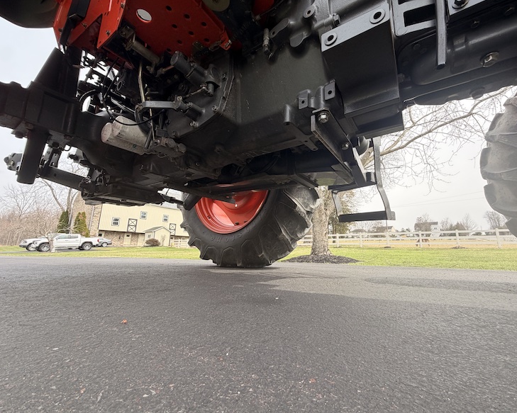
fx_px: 229
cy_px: 206
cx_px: 278
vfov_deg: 84.0
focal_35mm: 15
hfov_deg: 96.6
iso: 50
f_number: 2.2
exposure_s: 1/502
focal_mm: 2.22
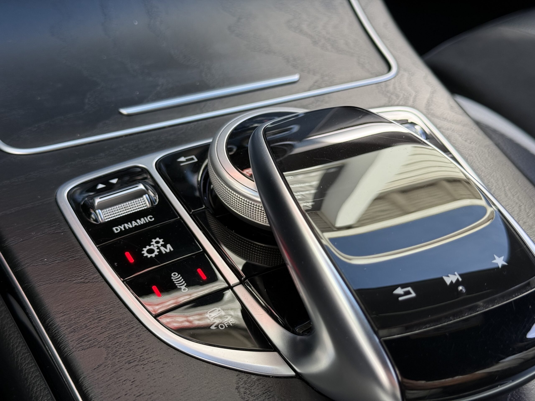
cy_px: 200
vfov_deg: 30.3
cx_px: 268
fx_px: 742
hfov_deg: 39.7
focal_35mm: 48
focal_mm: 6.76
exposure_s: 1/270
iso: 64
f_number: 1.78
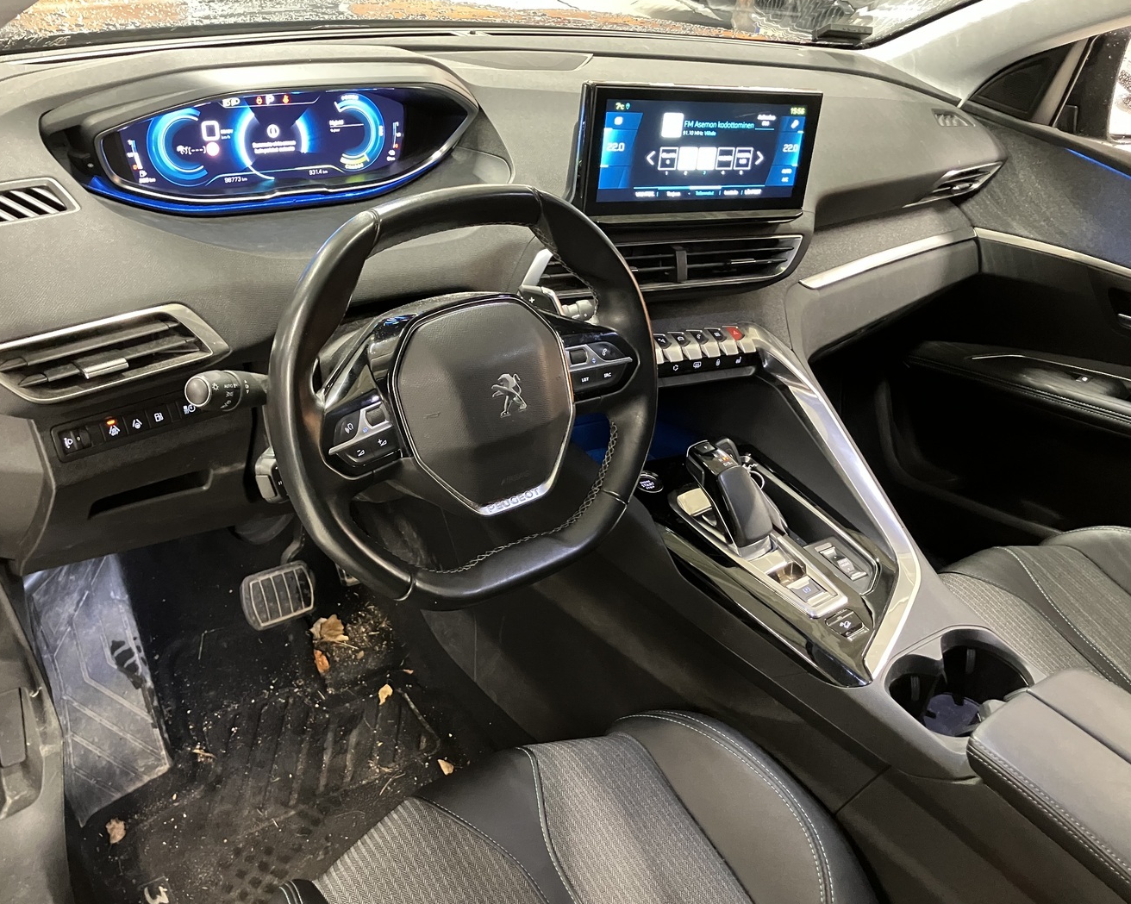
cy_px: 458
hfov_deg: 58.7
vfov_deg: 48.5
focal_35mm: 30
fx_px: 1004
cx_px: 512
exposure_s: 1/30
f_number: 1.8
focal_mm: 3.99
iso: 640
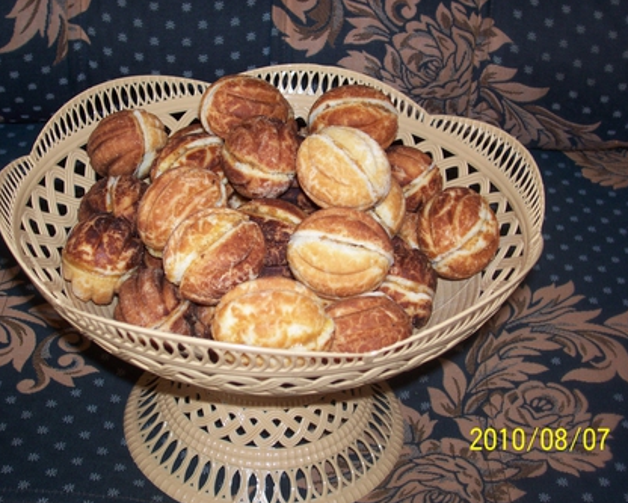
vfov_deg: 27.1
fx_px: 1041
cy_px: 252
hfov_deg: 33.6
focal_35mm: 56
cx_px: 305
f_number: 3.2
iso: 80
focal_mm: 8.7
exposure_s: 1/73.3
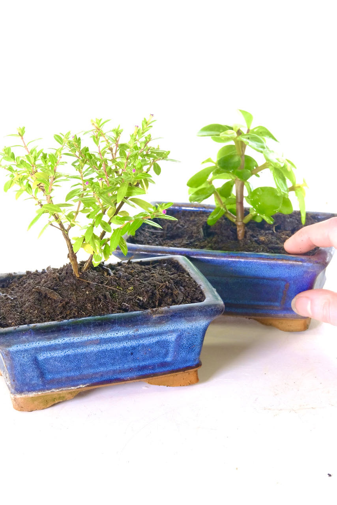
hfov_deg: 12.3
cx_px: 168
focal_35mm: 111
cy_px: 252
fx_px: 1558
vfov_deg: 18.4
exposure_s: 1/20
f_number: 13
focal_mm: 74.1
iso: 2000
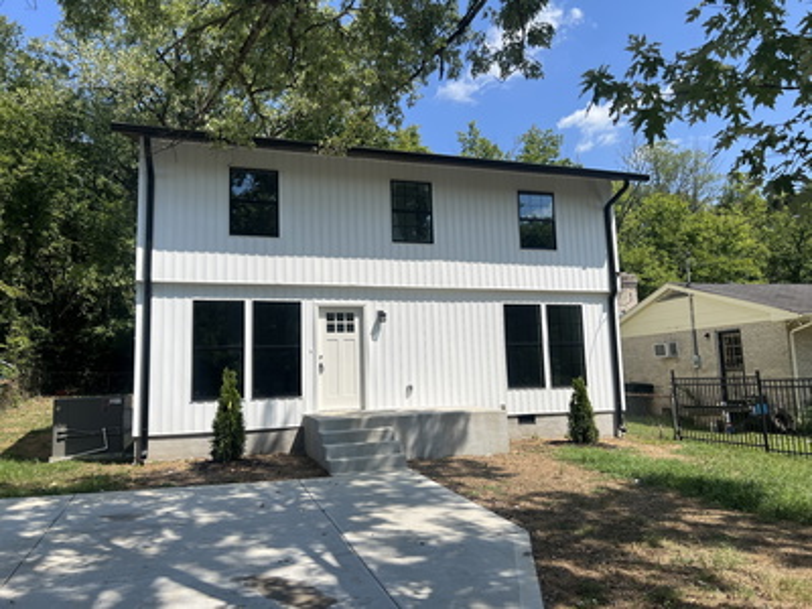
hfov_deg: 67.3
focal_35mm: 26
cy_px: 304
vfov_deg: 53.1
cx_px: 406
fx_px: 610
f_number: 1.5
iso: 50
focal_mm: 5.7
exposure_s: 1/5076
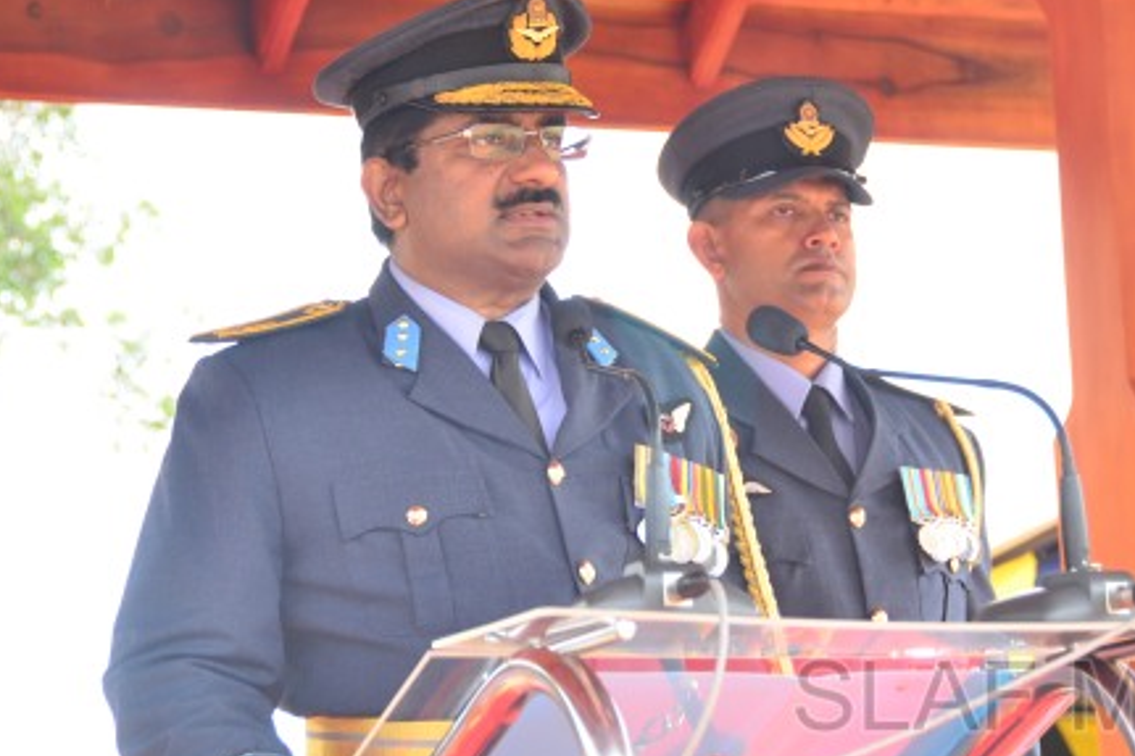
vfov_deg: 9.4
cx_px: 687
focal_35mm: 146
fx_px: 4601
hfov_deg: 14.1
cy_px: 302
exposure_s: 1/125
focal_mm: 70
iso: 320
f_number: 5
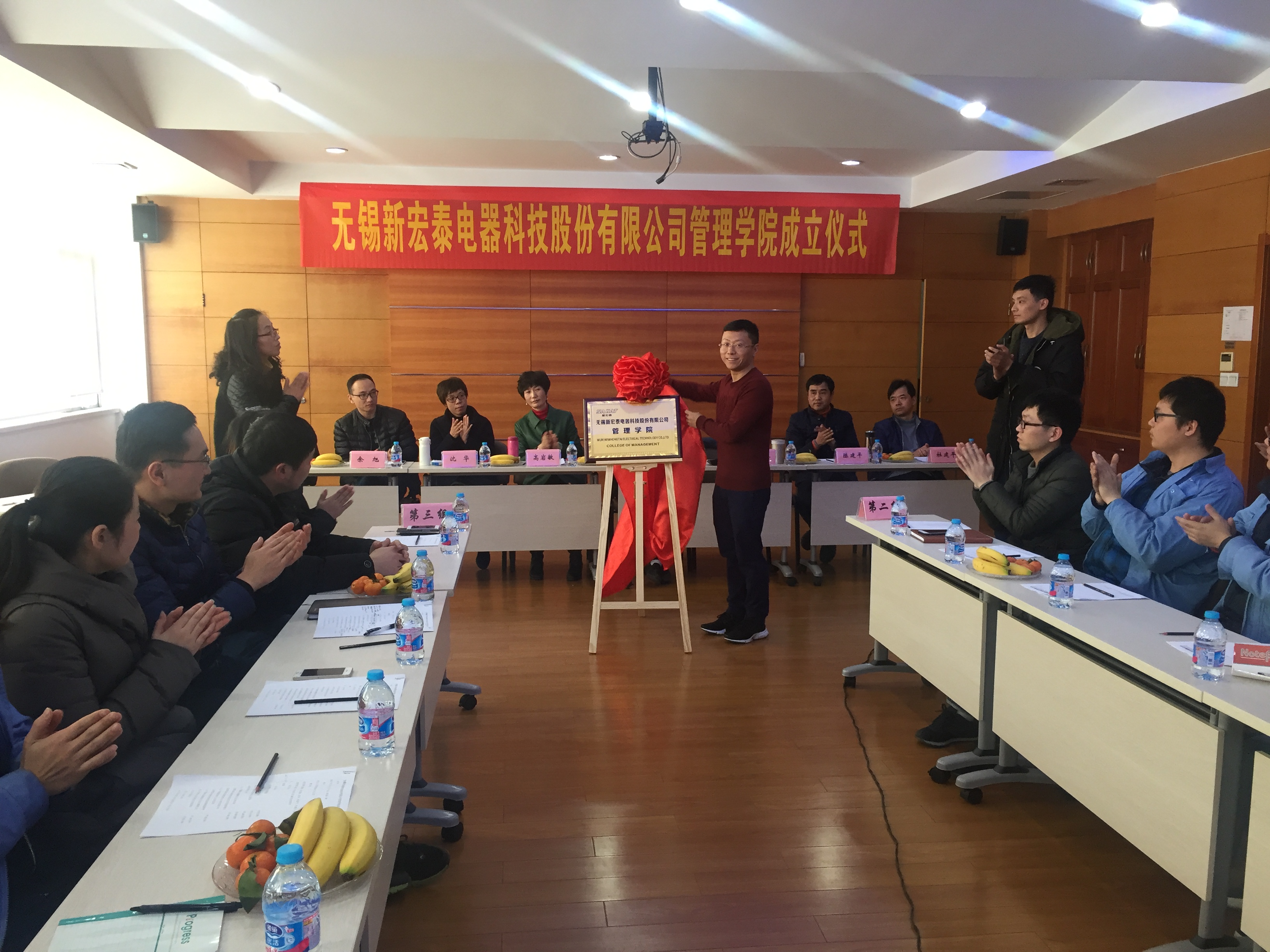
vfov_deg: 48.2
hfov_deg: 61.7
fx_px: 1064
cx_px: 635
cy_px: 476
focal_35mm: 29
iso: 100
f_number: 2.2
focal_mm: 4.15
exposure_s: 1/33
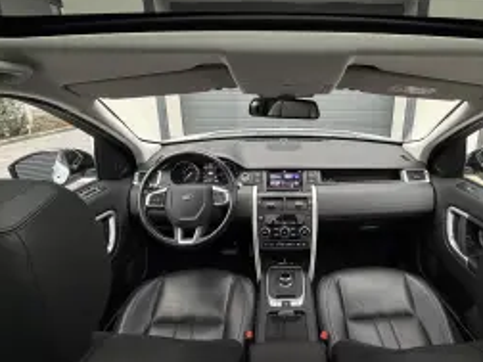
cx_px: 295
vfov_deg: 65.8
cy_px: 161
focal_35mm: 20
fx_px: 279
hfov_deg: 80.6
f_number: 2.2
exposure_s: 1/121
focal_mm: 2.22
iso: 250
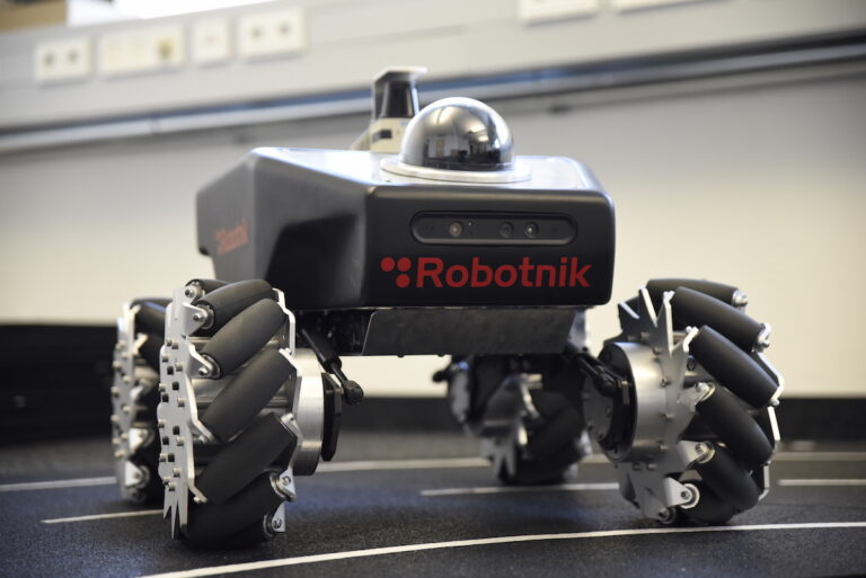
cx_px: 433
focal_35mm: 70
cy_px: 289
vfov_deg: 19.5
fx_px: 1685
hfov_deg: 28.8
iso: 3200
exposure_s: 1/640
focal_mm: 70
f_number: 2.8
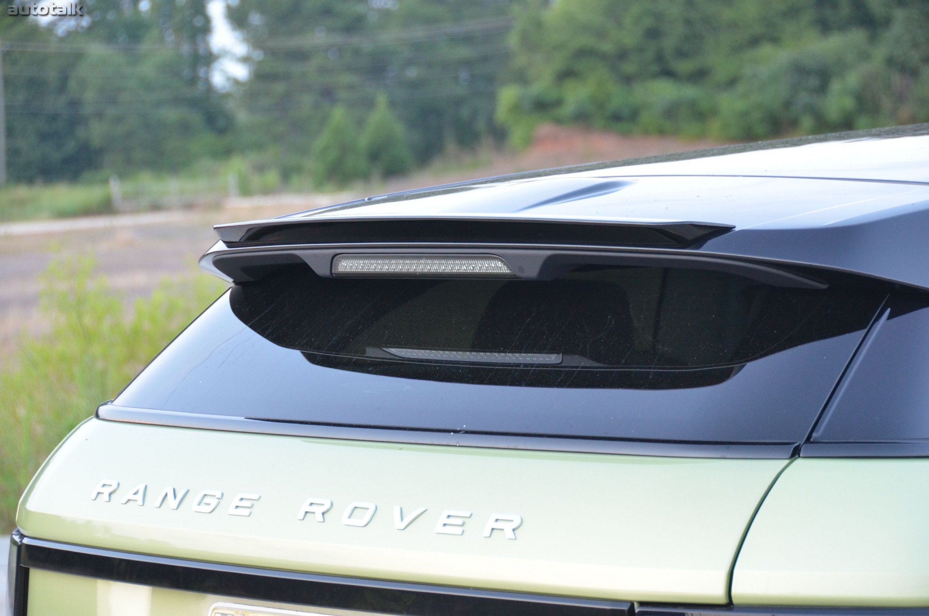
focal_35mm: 135
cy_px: 308
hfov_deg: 15.2
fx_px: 3477
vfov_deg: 10.1
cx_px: 464
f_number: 5.3
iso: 1600
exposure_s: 1/60
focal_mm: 90
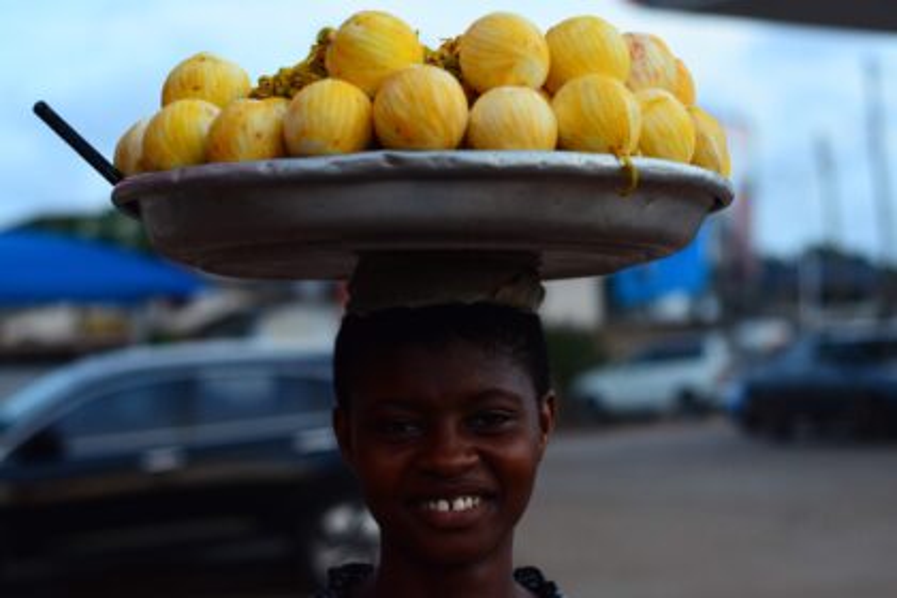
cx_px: 448
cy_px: 299
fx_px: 1869
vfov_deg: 18.2
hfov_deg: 27.0
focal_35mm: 75
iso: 1000
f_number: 16
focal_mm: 50
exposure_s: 1/1600
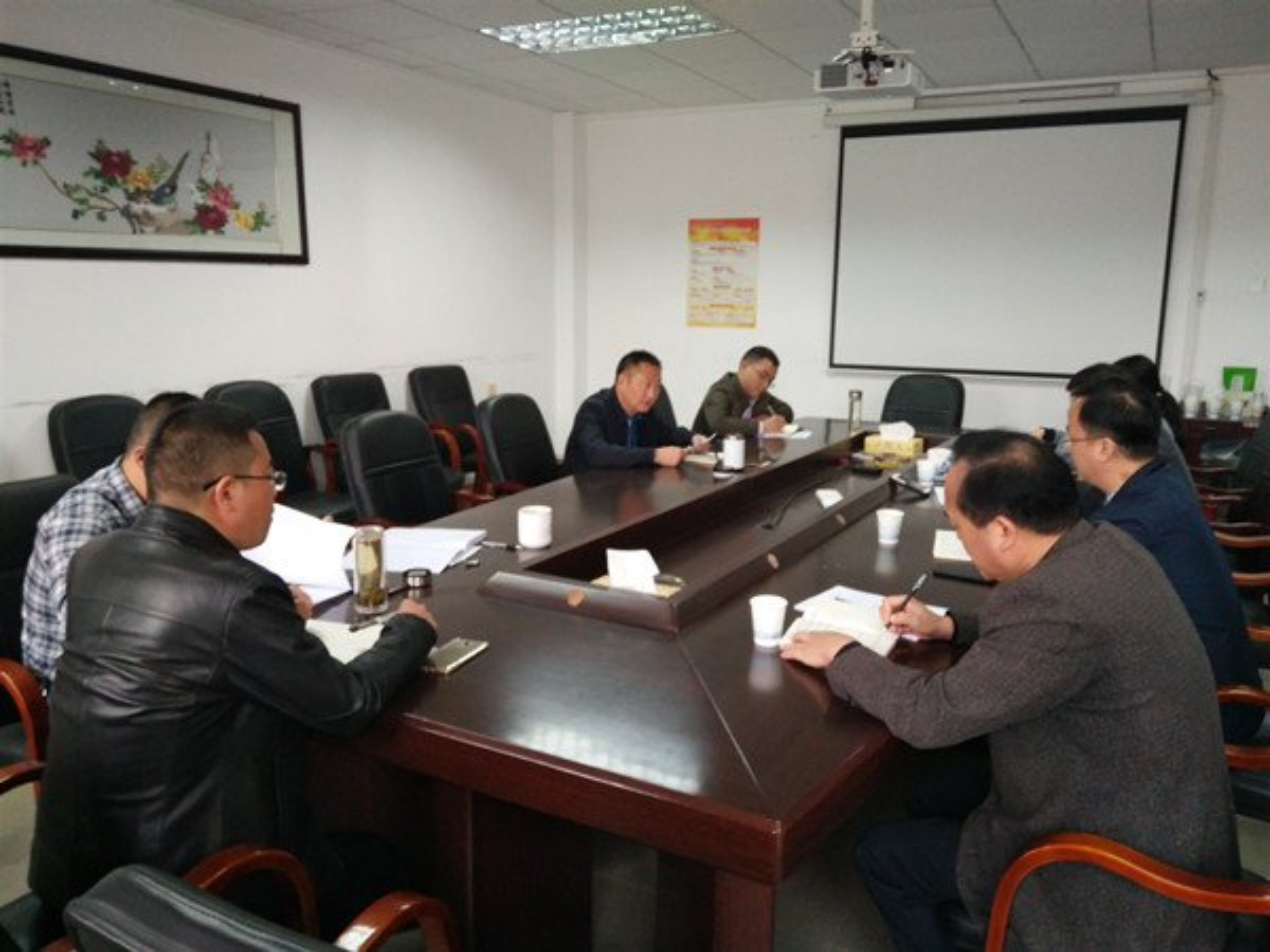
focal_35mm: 21
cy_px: 476
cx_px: 635
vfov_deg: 63.4
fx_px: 770
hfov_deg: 79.0
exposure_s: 1/33.3
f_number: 2.2
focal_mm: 3.66
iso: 198
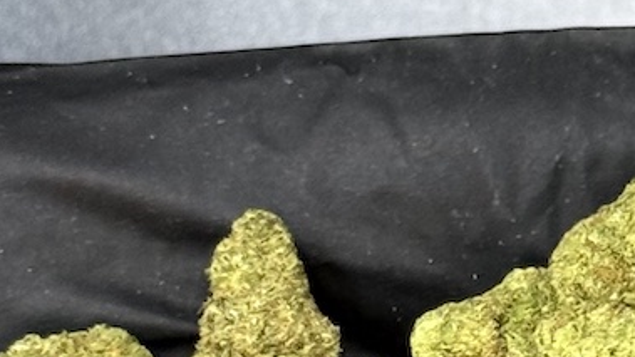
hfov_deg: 8.1
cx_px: 556
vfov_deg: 4.6
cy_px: 515
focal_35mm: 265
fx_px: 4461
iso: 125
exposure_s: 1/50
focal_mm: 6.76
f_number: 1.78
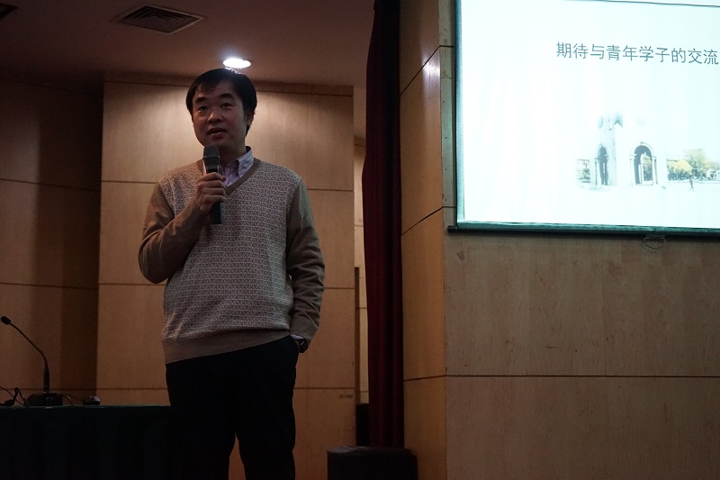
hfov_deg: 35.6
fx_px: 1120
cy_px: 240
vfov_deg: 24.2
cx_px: 360
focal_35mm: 56
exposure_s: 1/160
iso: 5000
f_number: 5
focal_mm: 56
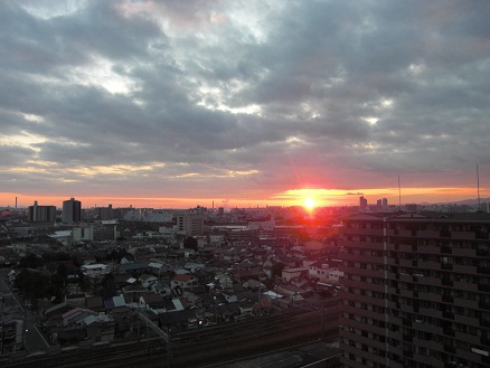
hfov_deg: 63.4
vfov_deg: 49.8
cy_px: 184
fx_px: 397
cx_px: 245
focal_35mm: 28
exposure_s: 1/125
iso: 100
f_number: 2.6
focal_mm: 4.9
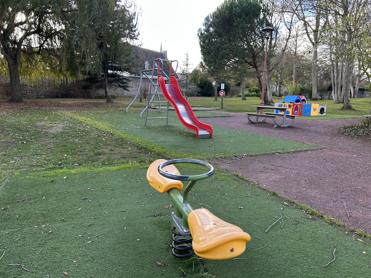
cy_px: 139
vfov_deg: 53.1
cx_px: 186
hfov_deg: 67.3
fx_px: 279
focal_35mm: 26
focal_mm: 5.7
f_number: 1.5
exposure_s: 1/220
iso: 40
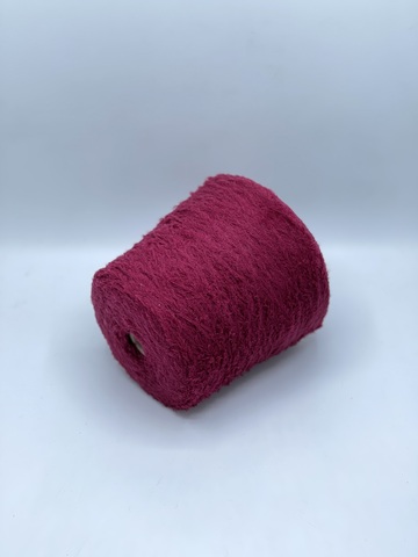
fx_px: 1030
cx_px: 209
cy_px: 278
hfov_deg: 22.9
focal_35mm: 64
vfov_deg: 30.3
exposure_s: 1/128
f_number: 2.2
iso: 20
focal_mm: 7.5
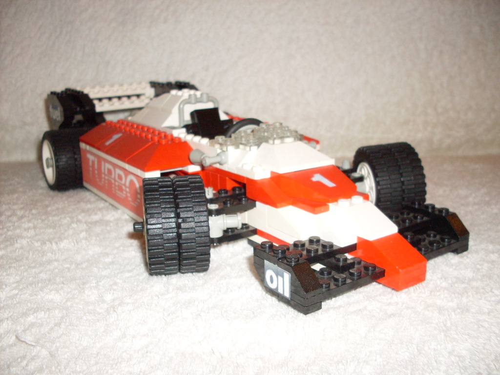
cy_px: 188
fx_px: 549
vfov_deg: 37.7
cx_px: 250
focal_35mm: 38
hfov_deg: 49.0
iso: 100
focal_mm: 6.3
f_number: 2.8
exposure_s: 1/45
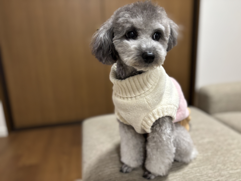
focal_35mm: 26
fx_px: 181
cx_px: 120
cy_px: 90
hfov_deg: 67.3
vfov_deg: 53.1
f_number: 1.6
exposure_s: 1/57
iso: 500
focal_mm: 5.96
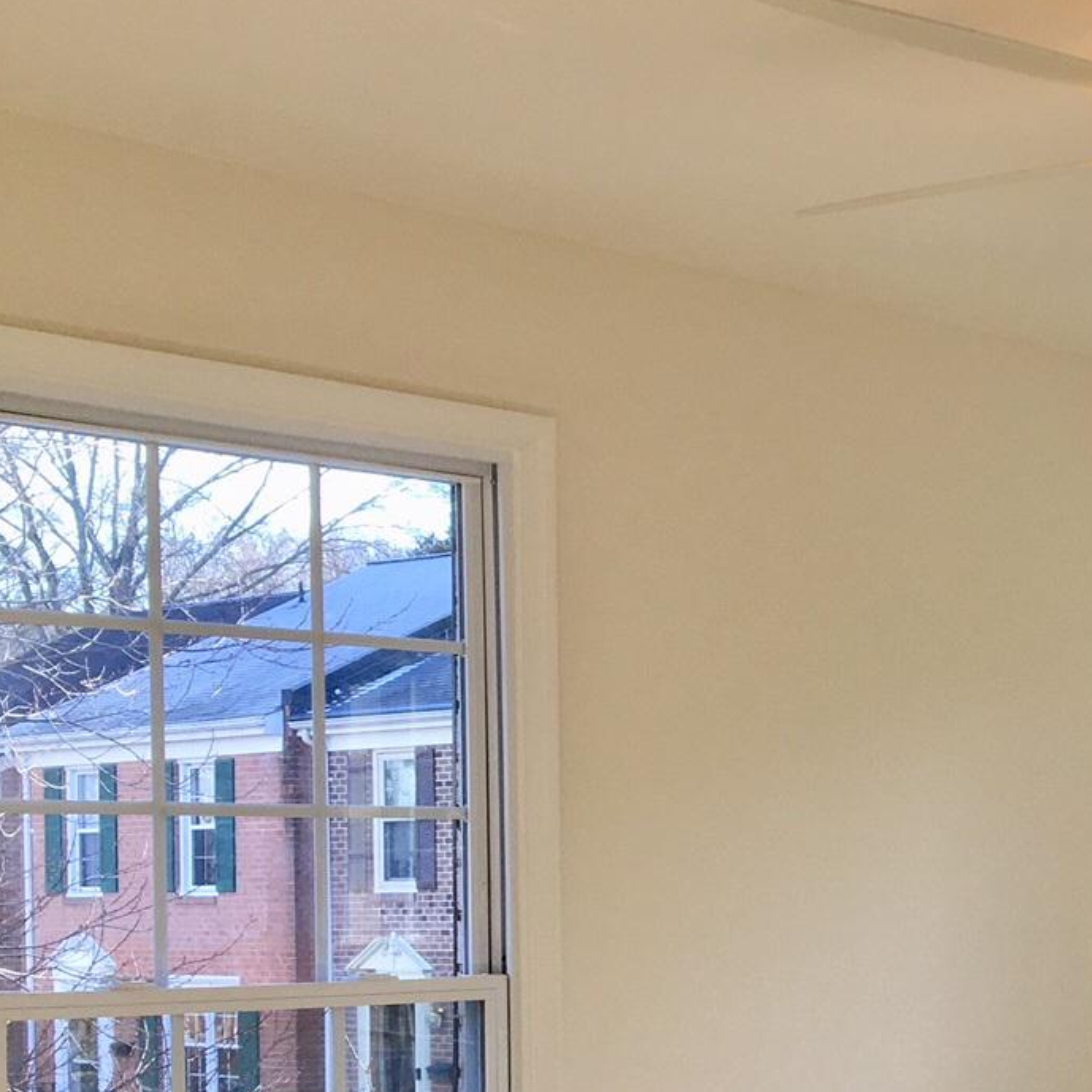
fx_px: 2677
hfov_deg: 21.0
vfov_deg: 22.6
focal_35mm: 75
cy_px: 937
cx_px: 1414
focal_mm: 4.15
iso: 32
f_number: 2.2
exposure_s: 1/120
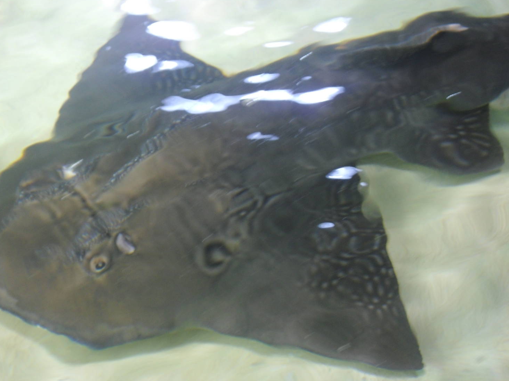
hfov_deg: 16.7
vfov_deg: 12.6
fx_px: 1735
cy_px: 204
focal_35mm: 118
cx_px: 236
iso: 200
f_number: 5.9
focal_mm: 19.6
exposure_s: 1/20
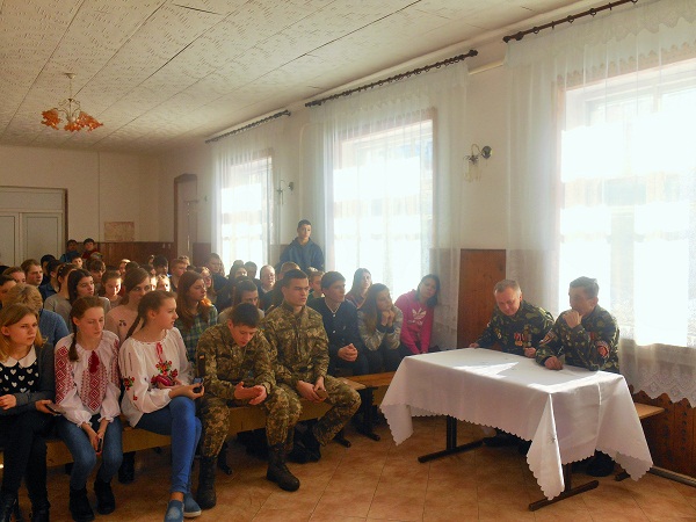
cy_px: 261
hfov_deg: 58.4
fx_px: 623
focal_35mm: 31
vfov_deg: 45.4
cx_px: 348
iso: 80
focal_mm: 5.5
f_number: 3.6
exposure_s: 1/160
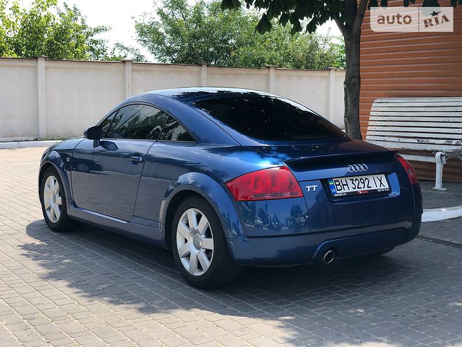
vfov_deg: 28.0
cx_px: 231
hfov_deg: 36.8
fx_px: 694
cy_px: 174
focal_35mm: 52
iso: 16
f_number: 2.4
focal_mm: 6
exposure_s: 1/384
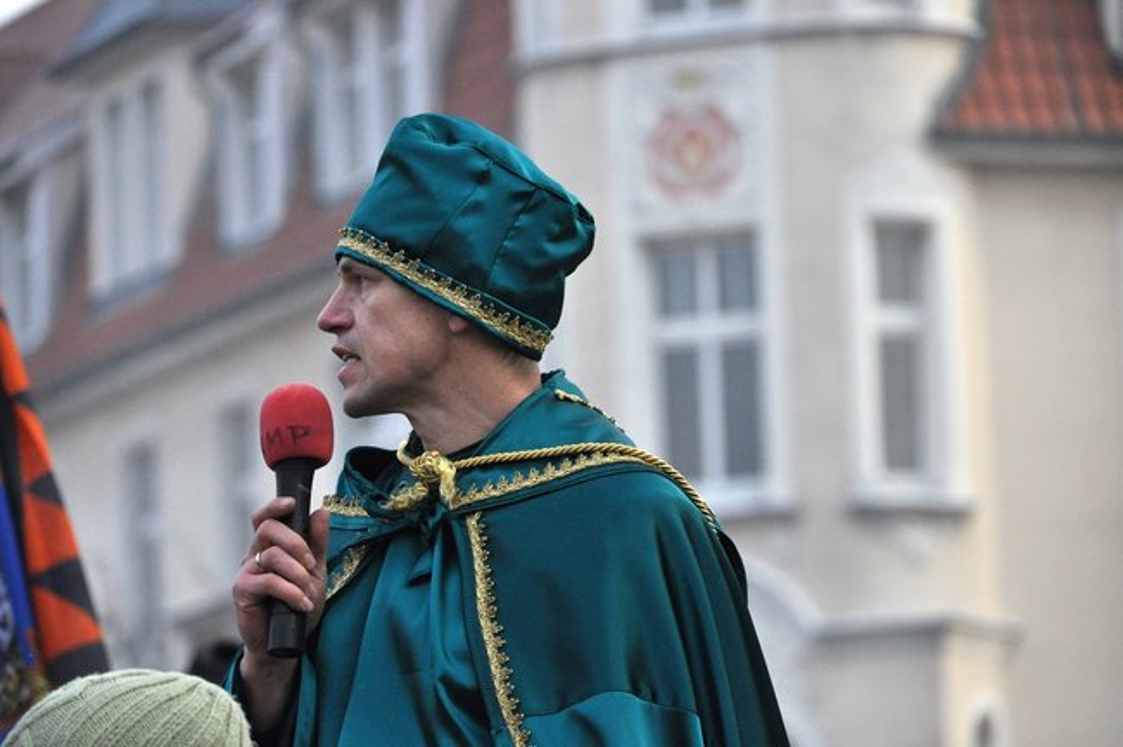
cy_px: 374
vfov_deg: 4.6
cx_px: 562
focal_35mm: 300
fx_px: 9349
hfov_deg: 6.9
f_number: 6.3
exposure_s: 1/2500
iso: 1000
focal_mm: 200
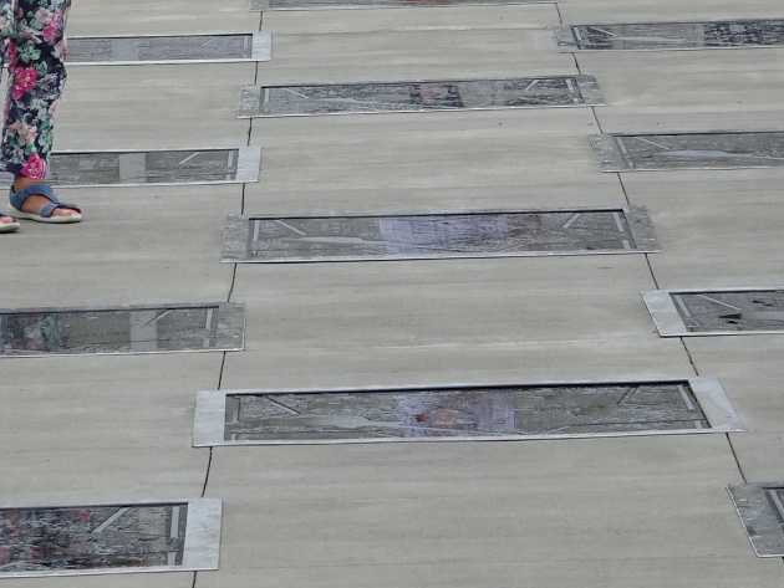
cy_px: -26
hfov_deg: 5.9
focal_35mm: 338
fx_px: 7658
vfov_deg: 4.4
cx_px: 221
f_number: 5.6
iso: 80
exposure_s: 1/160
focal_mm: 24.99
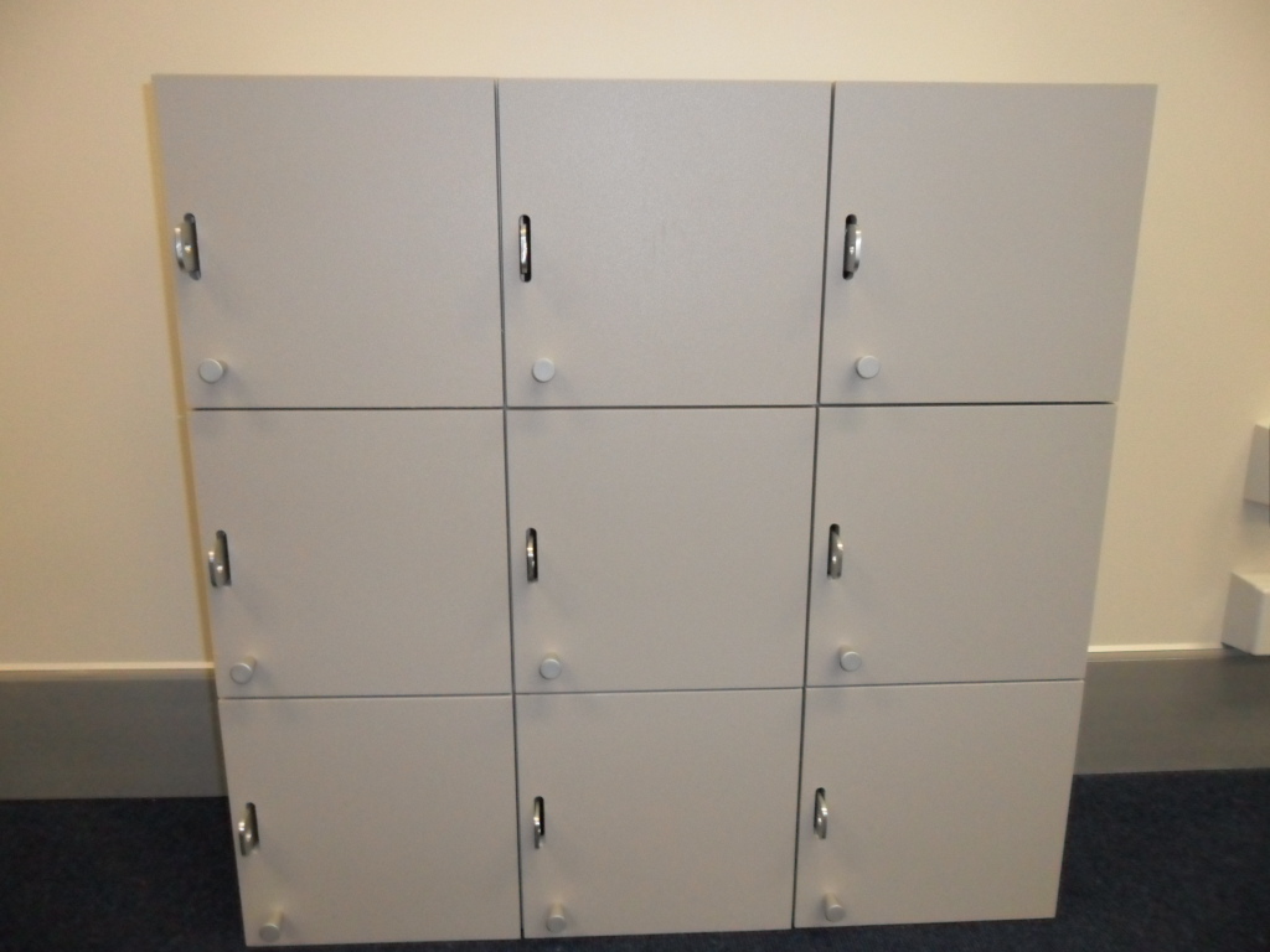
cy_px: 476
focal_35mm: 27
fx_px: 991
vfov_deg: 51.4
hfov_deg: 65.3
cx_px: 635
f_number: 3.5
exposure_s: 1/45
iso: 400
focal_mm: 4.9
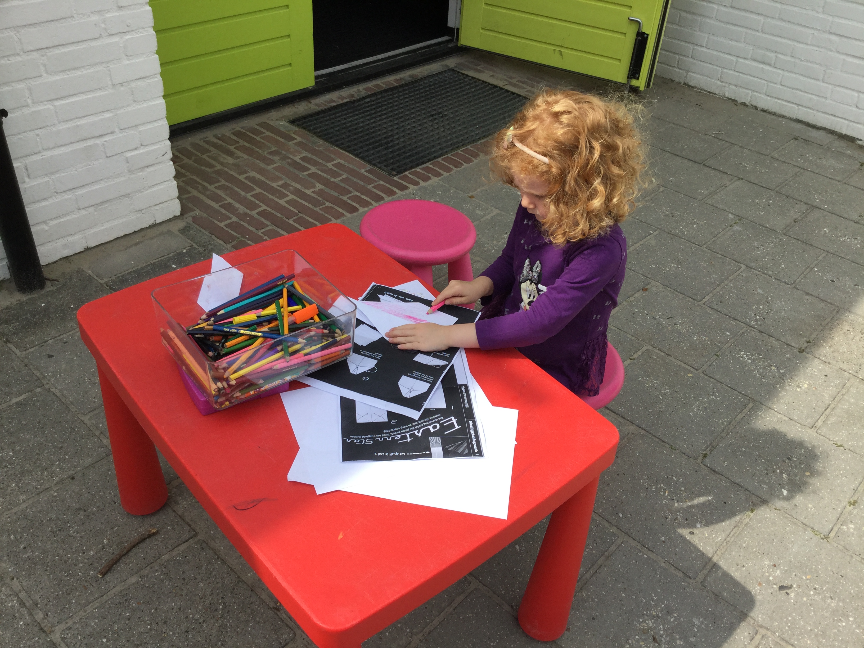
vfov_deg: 45.4
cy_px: 324
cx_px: 432
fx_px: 774
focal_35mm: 31
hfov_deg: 58.4
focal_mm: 3.3
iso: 25
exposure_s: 1/994
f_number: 2.4
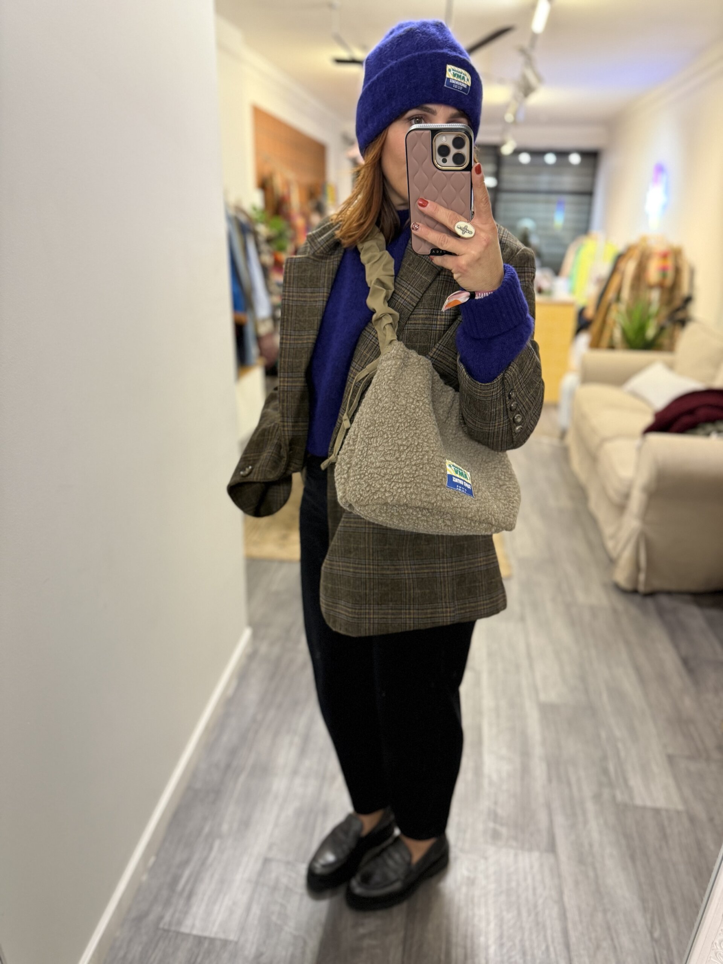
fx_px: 668
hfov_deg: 56.8
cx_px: 362
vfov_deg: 71.6
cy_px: 482
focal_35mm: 24
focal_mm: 6.76
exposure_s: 1/49
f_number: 1.78
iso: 320
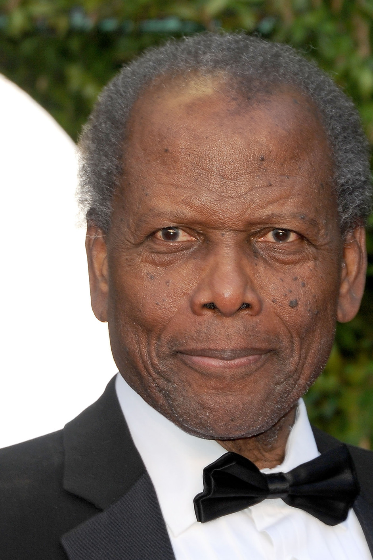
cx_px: 236
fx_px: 6762
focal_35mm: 435
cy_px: 346
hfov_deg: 3.2
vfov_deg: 4.7
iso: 500
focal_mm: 300
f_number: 8
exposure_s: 1/200
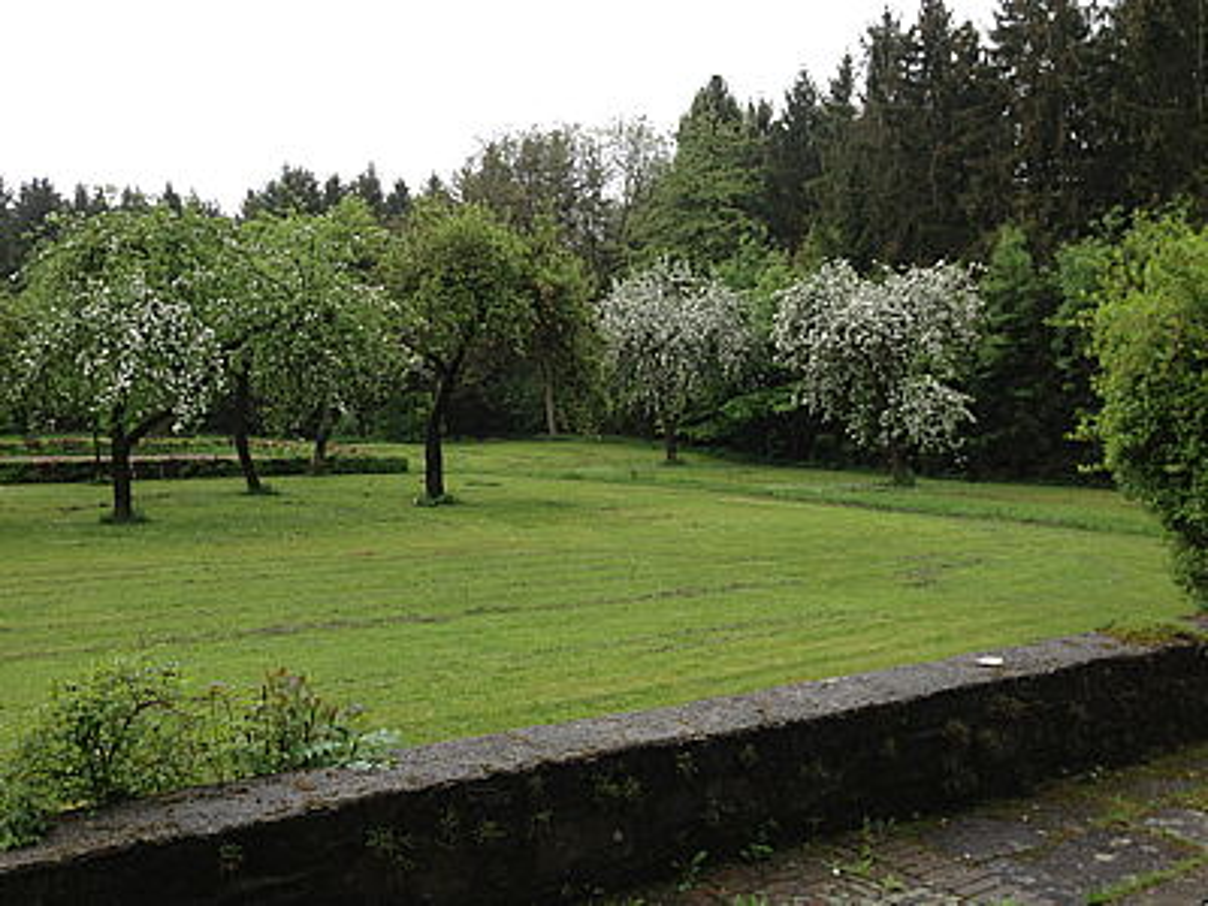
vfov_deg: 40.7
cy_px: 453
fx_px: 1221
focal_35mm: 35
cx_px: 604
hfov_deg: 52.6
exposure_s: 1/170
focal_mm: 4.28
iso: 50
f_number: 2.4
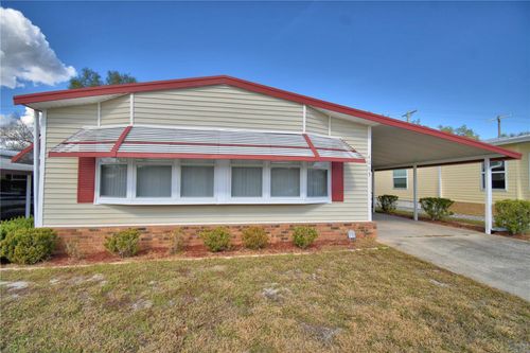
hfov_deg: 100.4
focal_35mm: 15
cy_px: 176
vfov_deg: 77.3
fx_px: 221
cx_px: 265
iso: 100
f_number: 4.5
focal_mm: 10
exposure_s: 1/1000
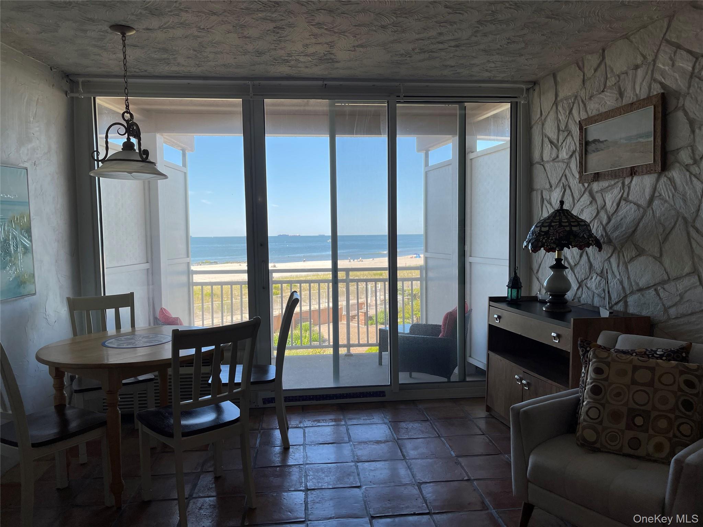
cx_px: 352
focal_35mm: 26
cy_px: 264
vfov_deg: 53.1
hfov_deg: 67.3
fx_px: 528
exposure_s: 1/664
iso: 32
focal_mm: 5.1
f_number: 1.6
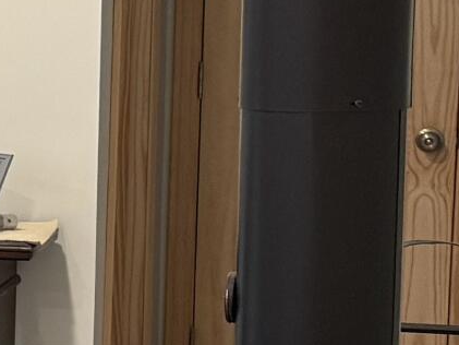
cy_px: 240
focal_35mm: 171
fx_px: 2268
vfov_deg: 8.7
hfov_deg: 9.3
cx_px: -904
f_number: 1.78
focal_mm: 6.76
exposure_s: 1/60
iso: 160
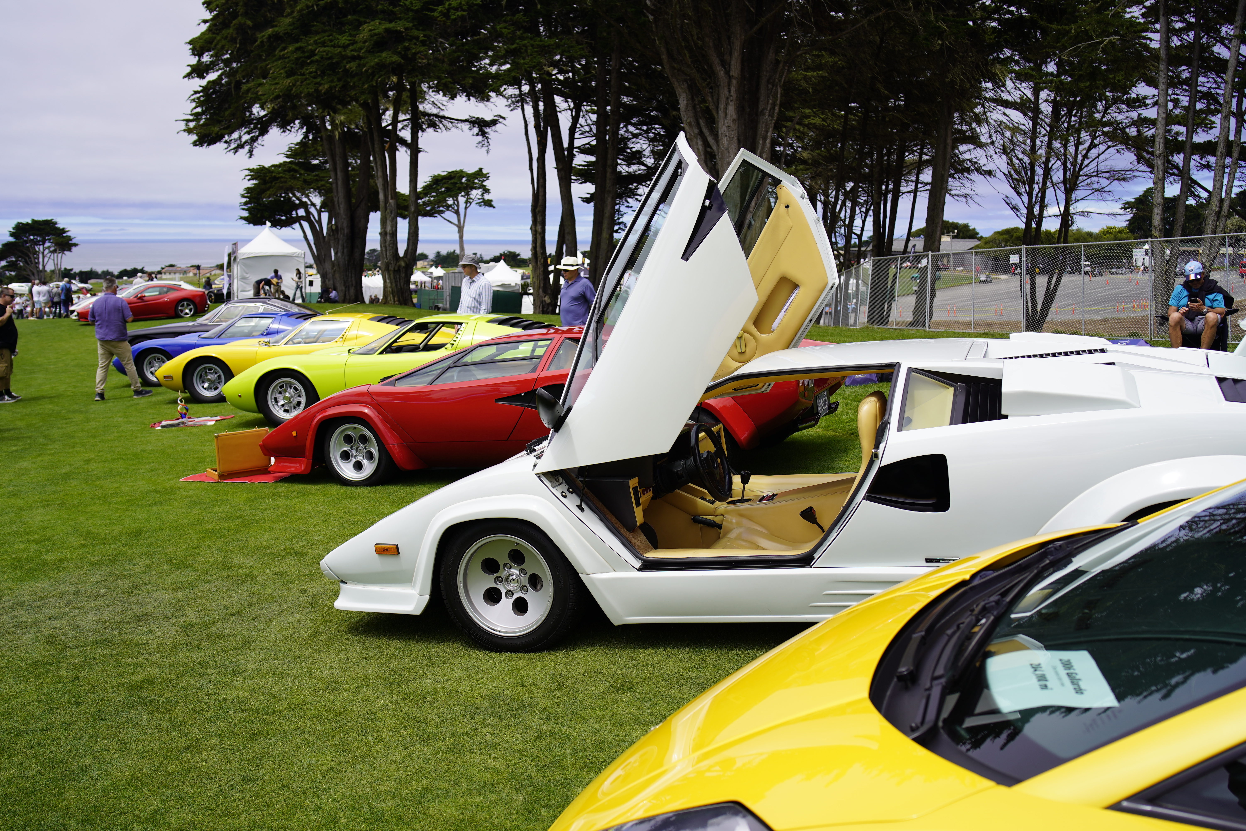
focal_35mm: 35
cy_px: 416
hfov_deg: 54.4
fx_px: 1211
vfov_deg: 37.9
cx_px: 623
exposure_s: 1/800
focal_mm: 35
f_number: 5
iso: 100
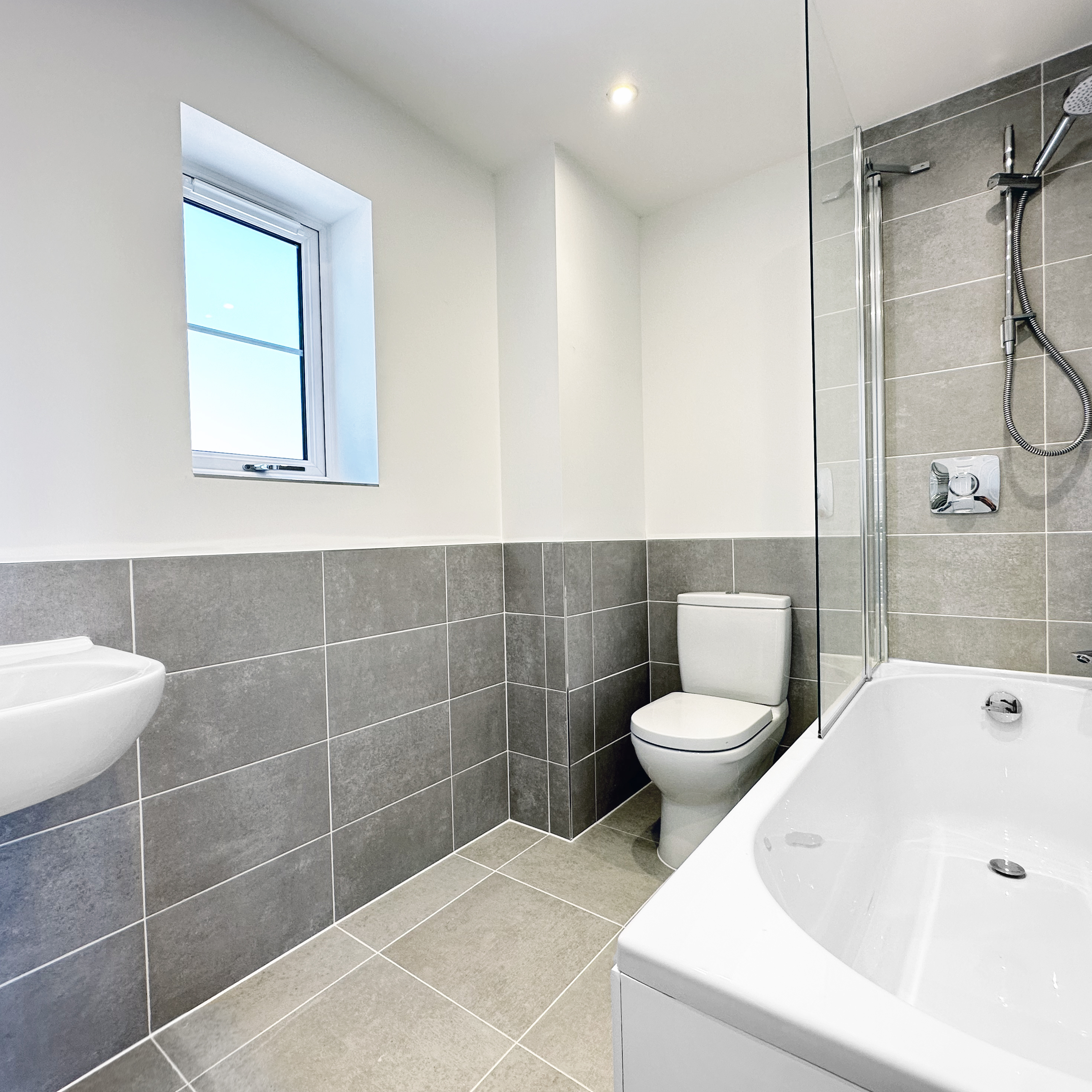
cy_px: 548
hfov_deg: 83.9
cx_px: 529
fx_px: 607
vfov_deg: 84.0
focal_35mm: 17
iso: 125
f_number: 2.2
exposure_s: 1/100
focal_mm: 2.22
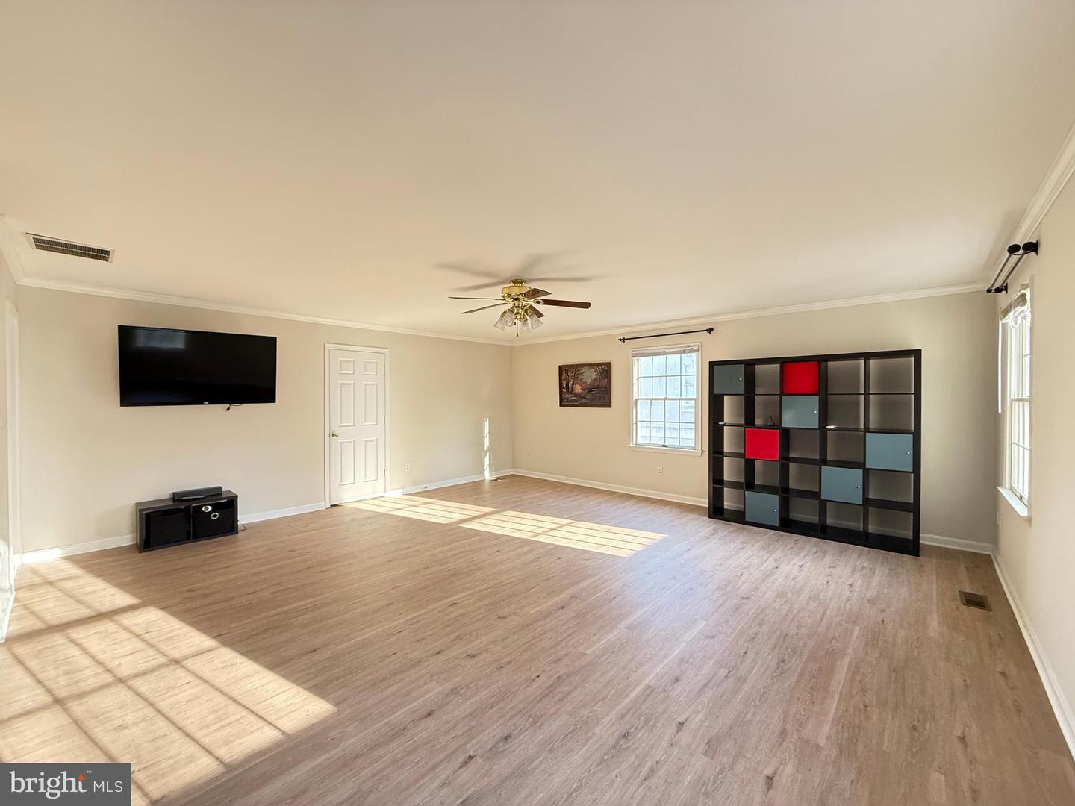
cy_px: 403
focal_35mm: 14
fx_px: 435
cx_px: 538
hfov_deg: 102.1
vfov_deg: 85.7
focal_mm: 2.22
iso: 500
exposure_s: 1/60
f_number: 2.2
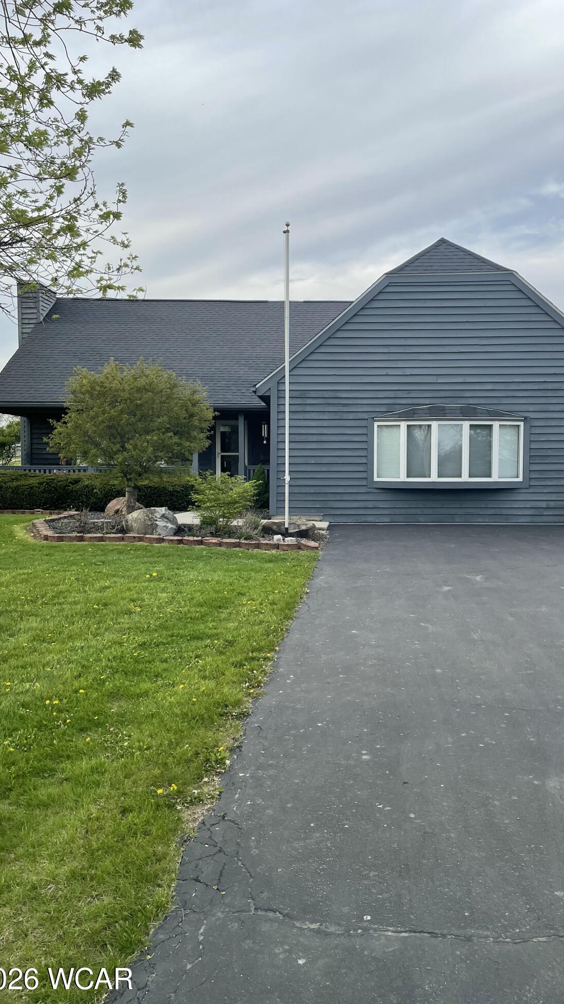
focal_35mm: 29
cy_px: 512
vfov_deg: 66.1
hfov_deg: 40.0
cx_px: 336
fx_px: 771
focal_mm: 4.2
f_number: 1.6
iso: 32
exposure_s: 1/1208
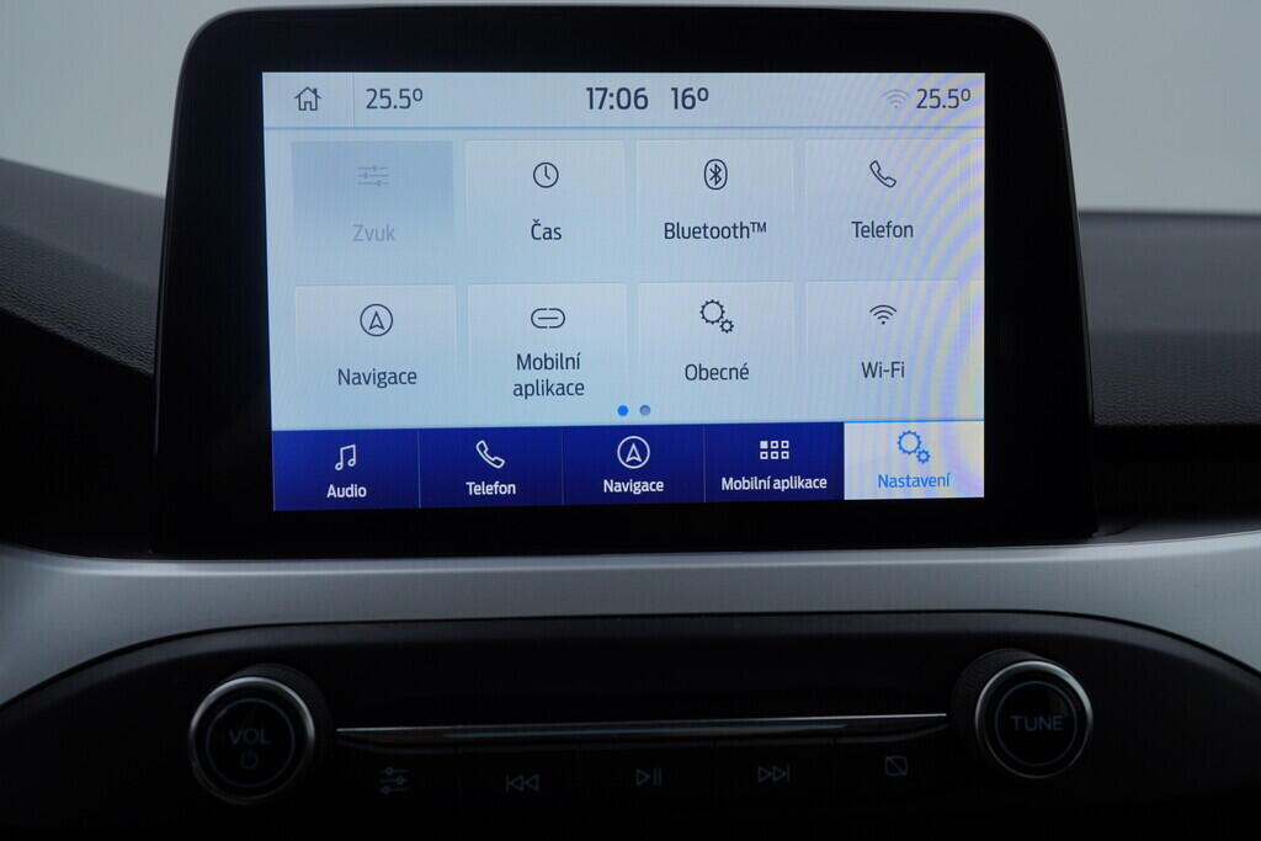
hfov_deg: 53.1
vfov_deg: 36.9
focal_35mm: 36
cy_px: 420
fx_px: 1261
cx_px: 630
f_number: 5
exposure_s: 1/125
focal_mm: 24
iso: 125
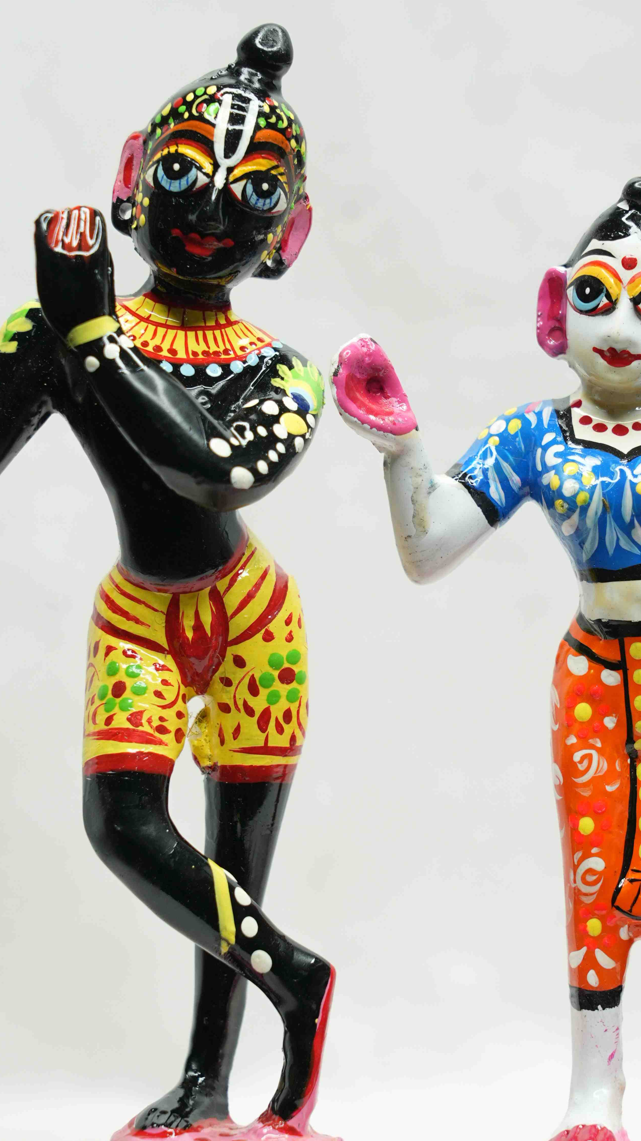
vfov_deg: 13.3
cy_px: 638
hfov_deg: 7.5
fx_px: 4896
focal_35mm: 162
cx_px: 445
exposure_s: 1/50
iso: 400
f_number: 7.1
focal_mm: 99
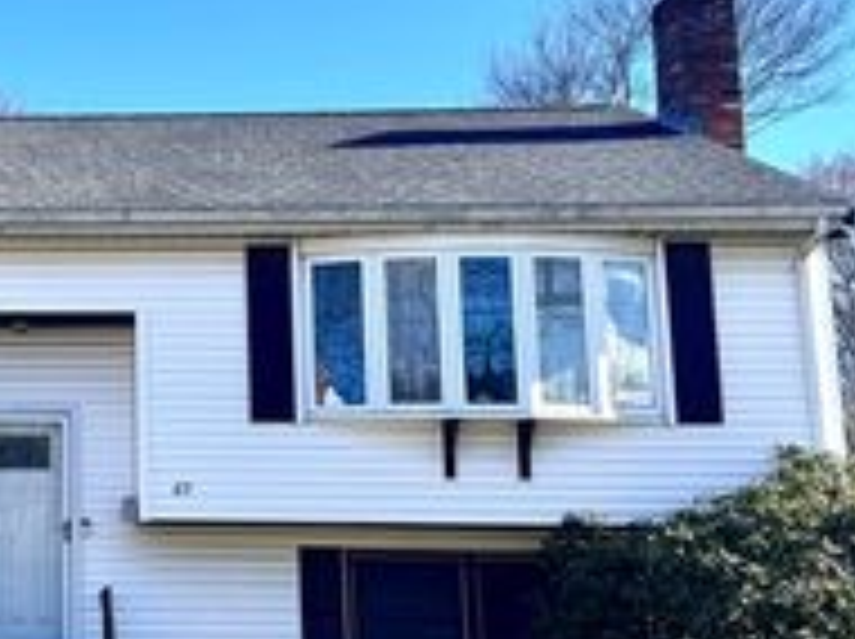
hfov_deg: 28.2
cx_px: -72
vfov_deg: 23.2
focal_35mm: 63
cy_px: 306
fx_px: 1554
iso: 80
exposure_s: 1/2331
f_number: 1.78
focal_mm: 6.76
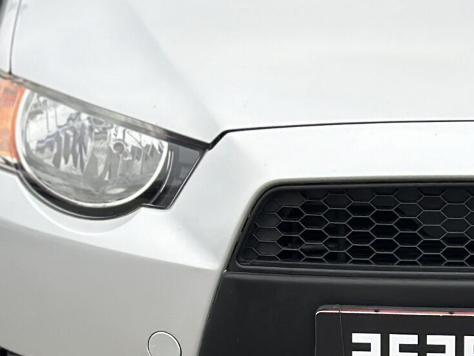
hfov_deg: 11.7
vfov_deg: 8.9
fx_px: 2287
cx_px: 464
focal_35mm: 167
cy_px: 85
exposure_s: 1/532
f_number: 1.78
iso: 80
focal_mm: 6.86
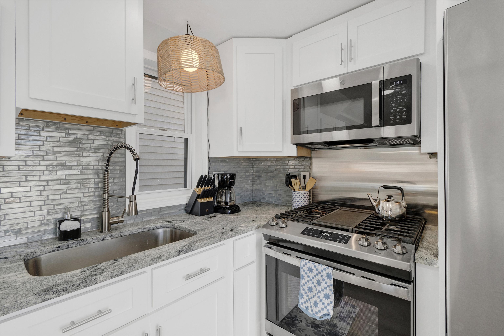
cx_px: 252
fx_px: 210
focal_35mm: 15
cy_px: 168
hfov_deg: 100.4
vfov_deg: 77.3
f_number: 7.1
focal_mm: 10
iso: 500
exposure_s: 1/50
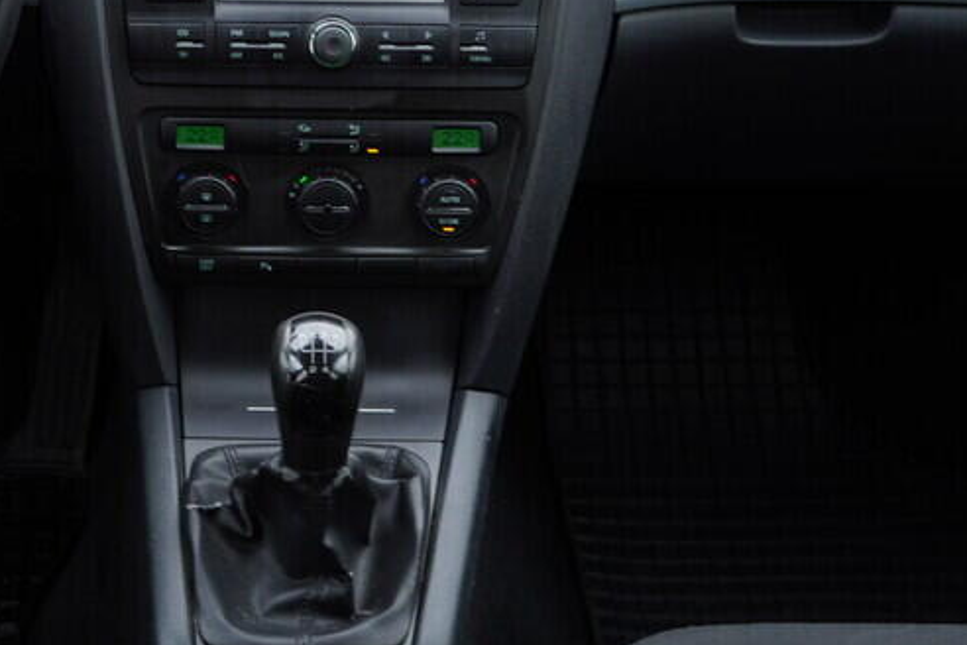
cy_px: 48
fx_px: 2014
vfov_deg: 17.9
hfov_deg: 26.7
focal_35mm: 75
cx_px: 271
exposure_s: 1/40
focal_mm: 24
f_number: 2.8
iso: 125
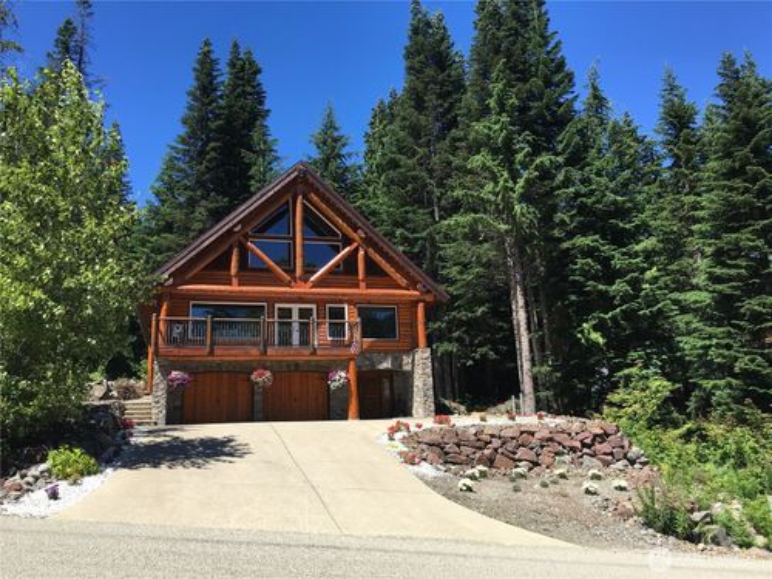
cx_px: 386
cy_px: 290
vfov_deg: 48.2
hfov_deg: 61.7
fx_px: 647
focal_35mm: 29
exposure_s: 1/801
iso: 25
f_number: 2.2
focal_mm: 4.15
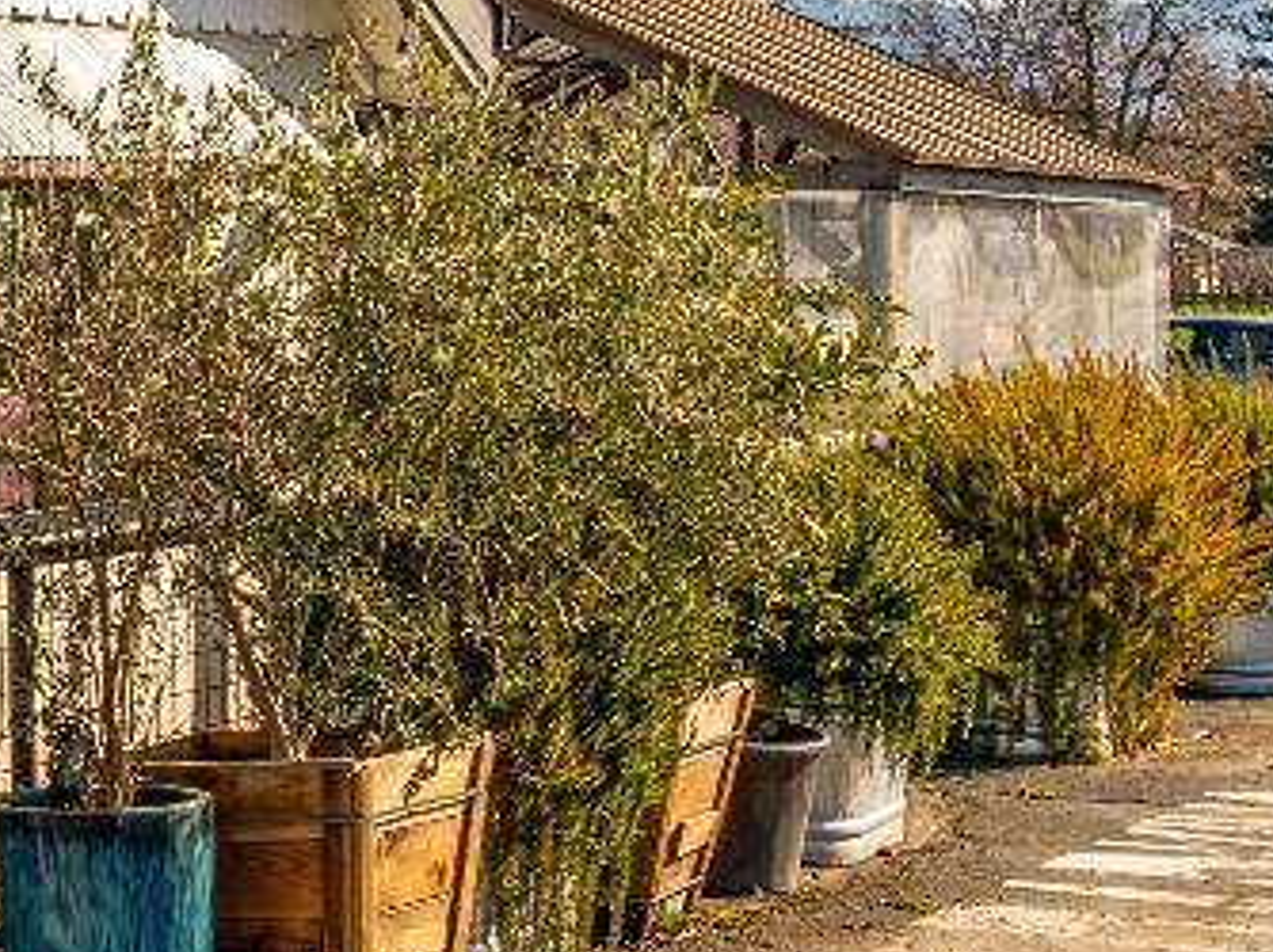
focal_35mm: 108
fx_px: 3969
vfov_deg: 13.5
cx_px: -980
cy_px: 46
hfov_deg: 15.7
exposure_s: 1/250
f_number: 11
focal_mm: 25
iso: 320
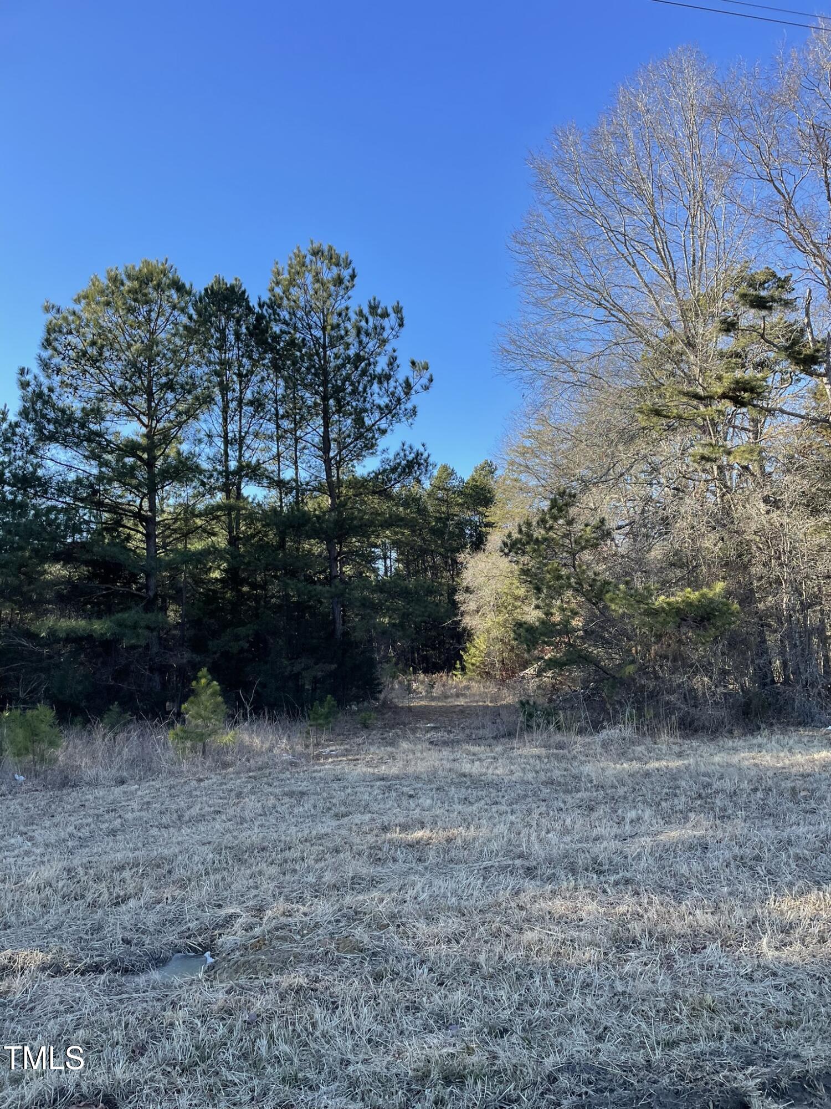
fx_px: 832
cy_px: 554
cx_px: 416
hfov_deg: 53.1
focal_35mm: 26
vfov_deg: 67.3
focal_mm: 4.2
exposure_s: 1/1043
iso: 32
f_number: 1.6
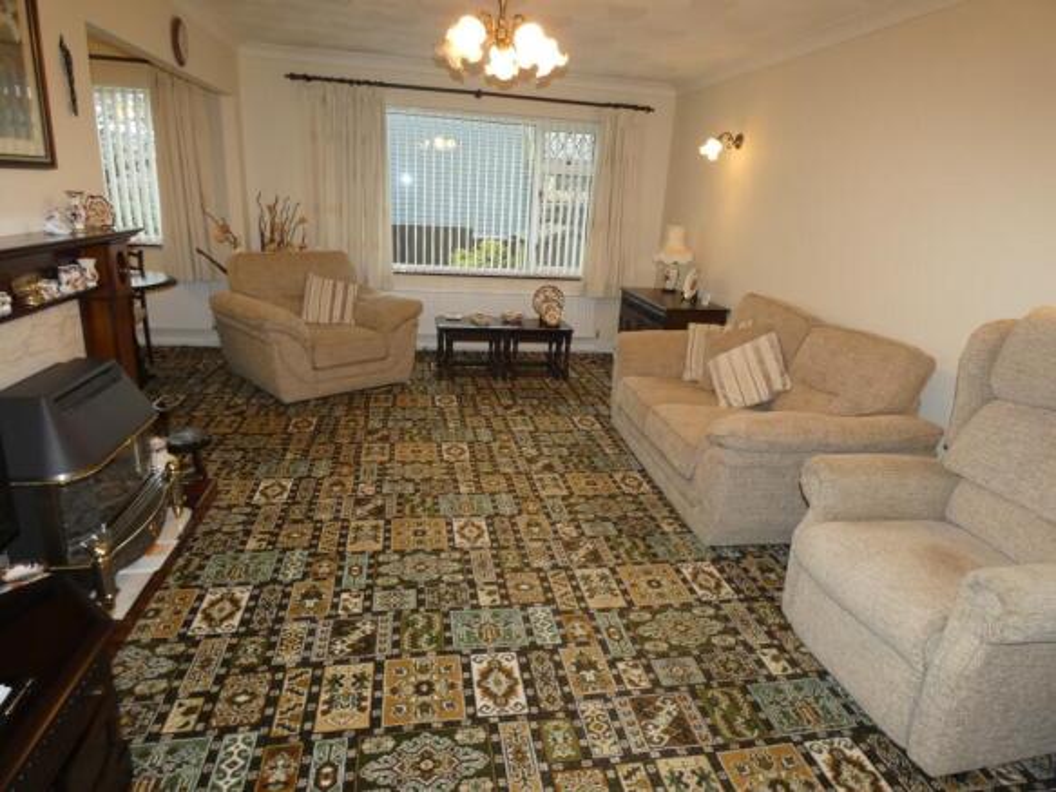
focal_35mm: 20
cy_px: 396
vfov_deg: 66.0
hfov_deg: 81.8
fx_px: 610
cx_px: 528
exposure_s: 1/60
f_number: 2.8
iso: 200
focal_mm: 3.6
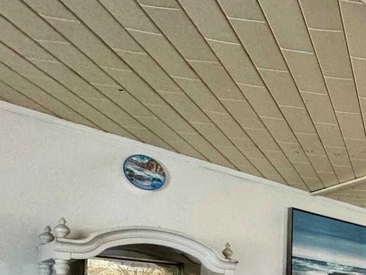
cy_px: 321
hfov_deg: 31.6
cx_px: 499
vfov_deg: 29.9
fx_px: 444
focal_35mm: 42
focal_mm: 2.22
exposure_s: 1/60
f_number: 2.2
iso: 800
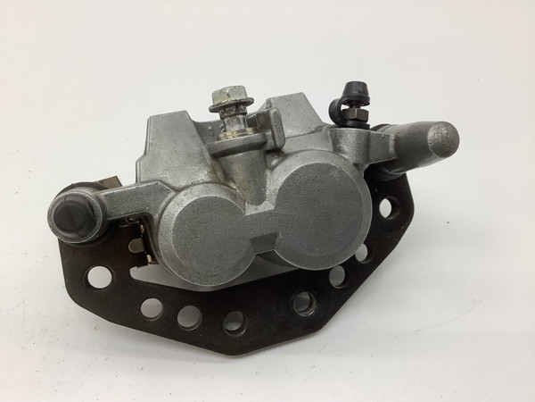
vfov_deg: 45.4
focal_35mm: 31
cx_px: 268
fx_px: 479
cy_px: 201
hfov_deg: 58.4
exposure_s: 1/120
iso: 50
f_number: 2.4
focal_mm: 3.3
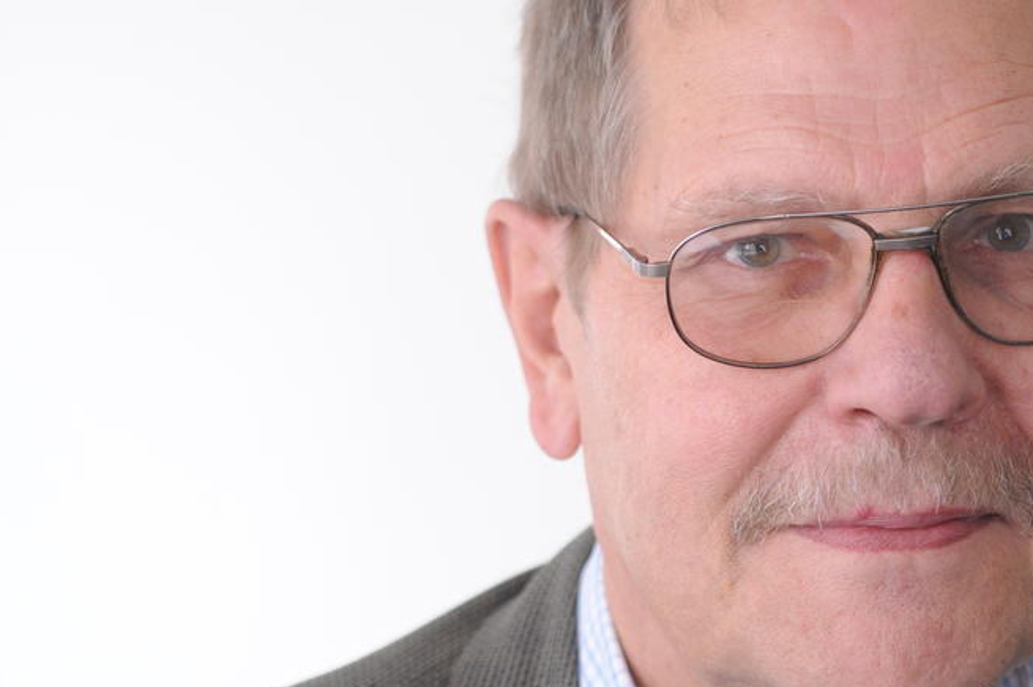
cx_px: 749
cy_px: 421
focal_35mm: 202
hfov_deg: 10.2
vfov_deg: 6.8
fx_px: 5793
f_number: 5
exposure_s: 1/125
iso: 1600
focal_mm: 105
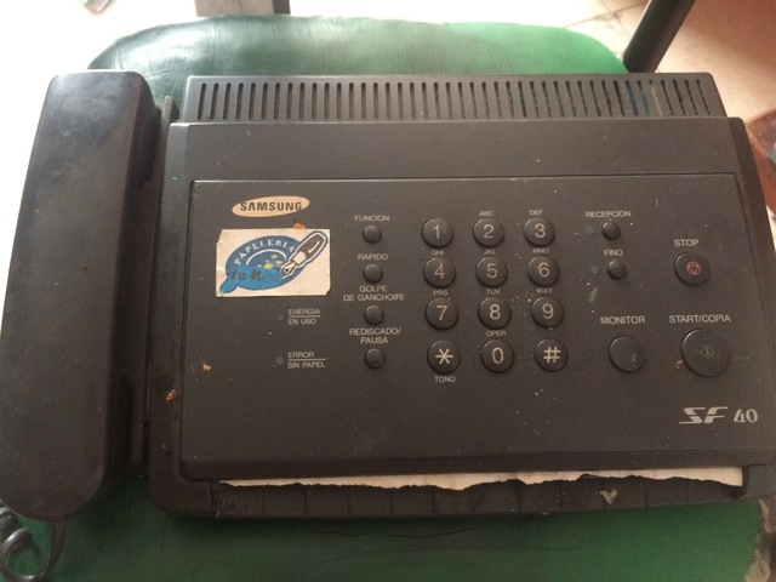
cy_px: 291
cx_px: 388
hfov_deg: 61.7
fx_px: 650
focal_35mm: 29
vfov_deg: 48.2
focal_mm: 4.15
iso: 250
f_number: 2.2
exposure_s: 1/15
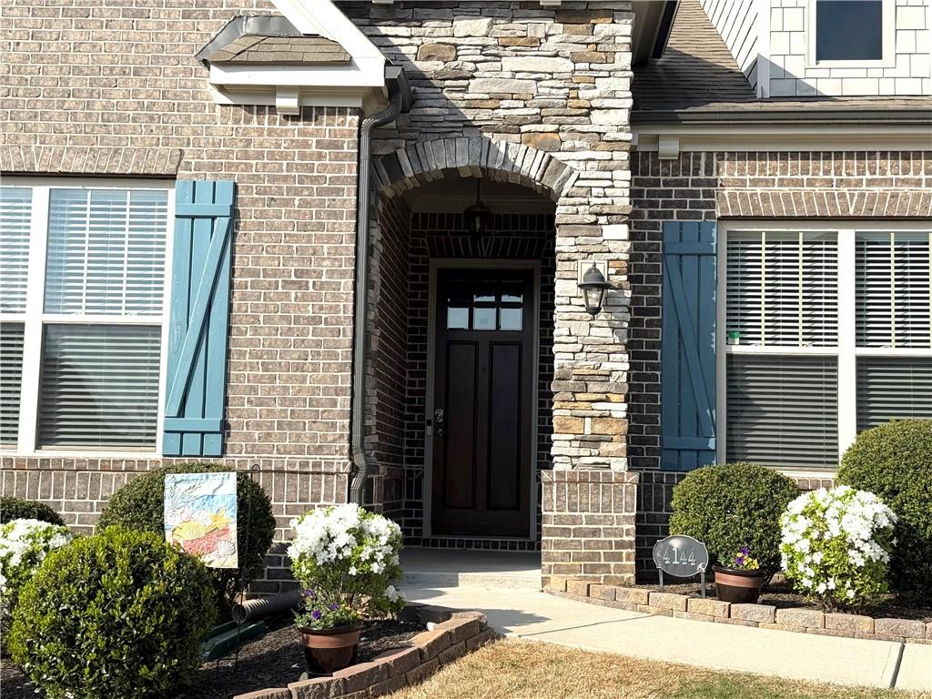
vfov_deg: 30.3
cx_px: 466
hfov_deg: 39.7
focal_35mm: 48
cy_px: 350
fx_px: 1292
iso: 80
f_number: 1.78
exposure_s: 1/3891
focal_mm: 6.76
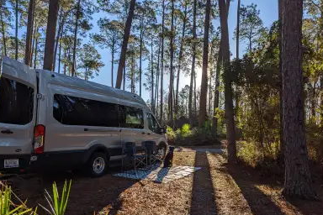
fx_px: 233
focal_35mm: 26
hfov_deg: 69.4
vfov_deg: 49.5
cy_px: 118
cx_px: 158
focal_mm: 6.81
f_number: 1.85
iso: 39
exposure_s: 1/2096
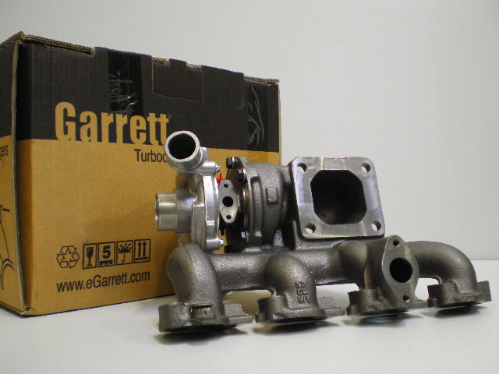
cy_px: 187
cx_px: 250
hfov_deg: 49.0
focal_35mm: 38
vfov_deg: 37.7
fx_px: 548
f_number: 3.1
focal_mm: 6.3
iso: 400
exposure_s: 1/10
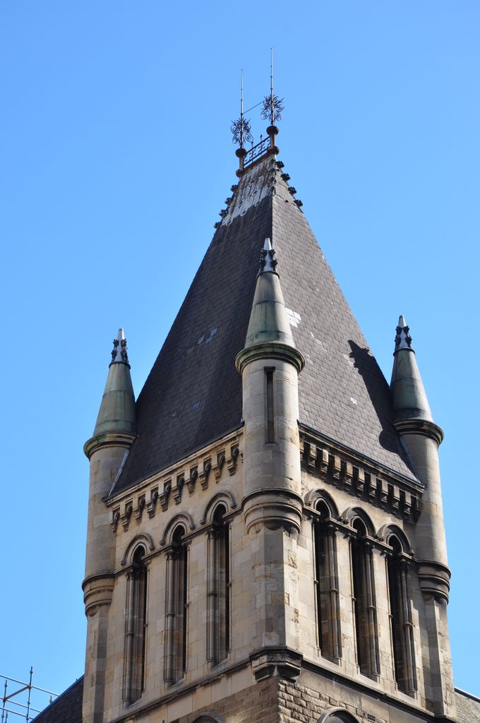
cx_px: 240
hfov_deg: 14.7
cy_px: 362
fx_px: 1865
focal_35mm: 93
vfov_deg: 21.9
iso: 200
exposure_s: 1/160
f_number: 9
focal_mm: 62
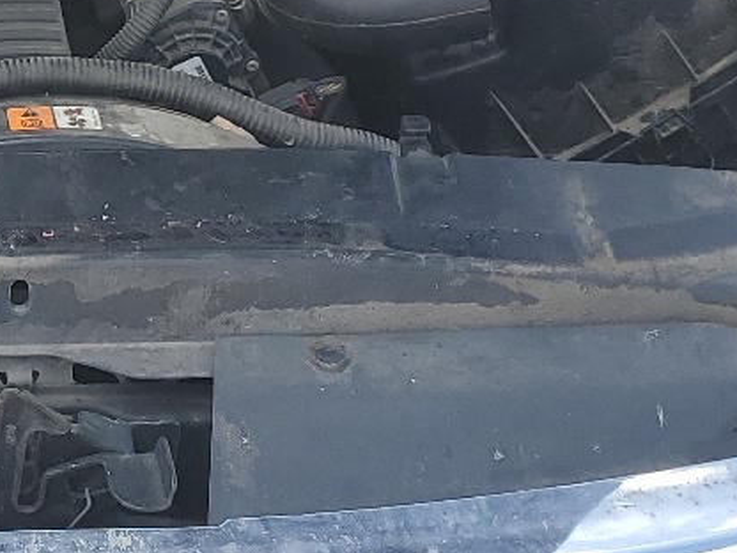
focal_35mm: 100
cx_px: -96
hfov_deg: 18.8
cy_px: 73
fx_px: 2129
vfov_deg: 14.7
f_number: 1.5
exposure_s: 1/1667
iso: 50
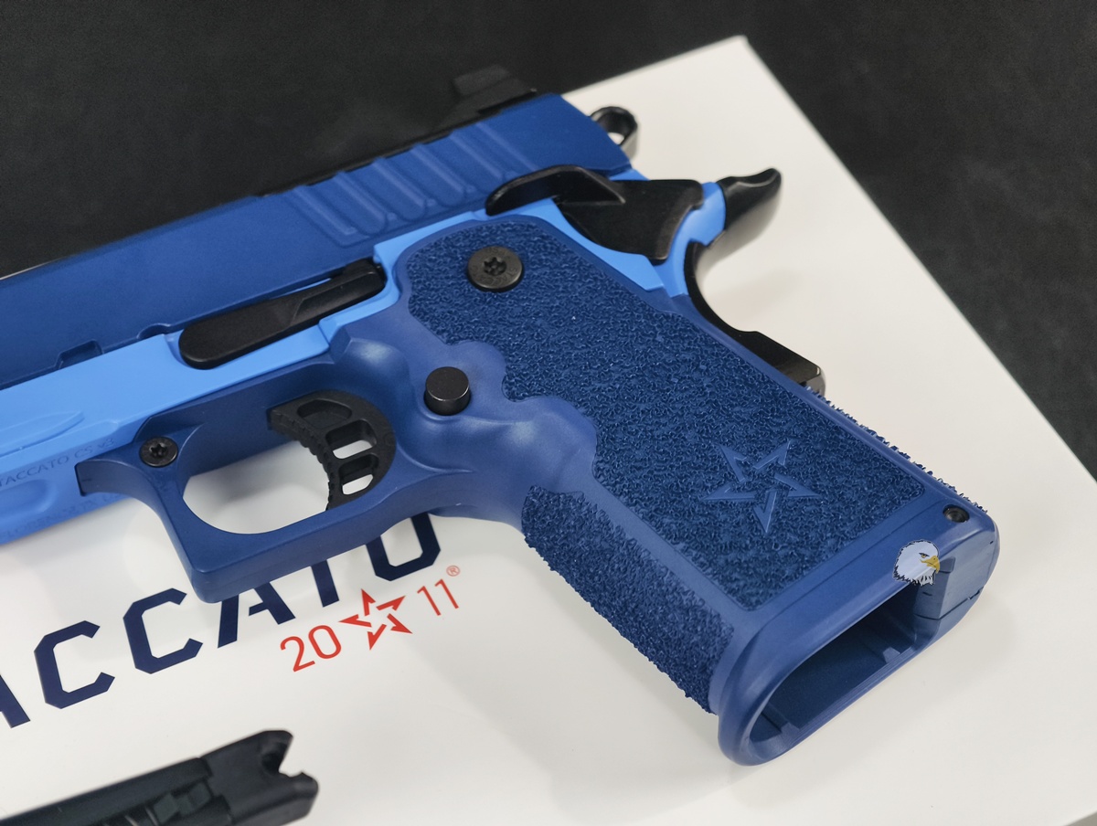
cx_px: 548
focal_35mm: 85
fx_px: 2698
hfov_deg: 23.0
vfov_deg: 17.4
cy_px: 413
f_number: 2.67
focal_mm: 22.48
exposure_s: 1/30
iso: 514
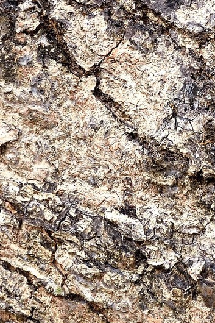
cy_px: -169
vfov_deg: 2.7
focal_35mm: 770
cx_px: 448
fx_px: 6902
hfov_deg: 1.8
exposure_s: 1/160
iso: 400
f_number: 4
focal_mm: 170
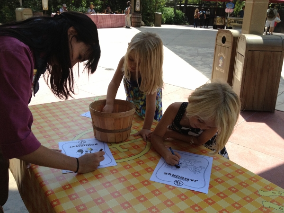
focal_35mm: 35
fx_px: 287
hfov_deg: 52.6
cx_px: 142
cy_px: 106
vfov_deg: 40.7
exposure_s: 1/1727
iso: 125
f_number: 2.4
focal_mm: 4.28
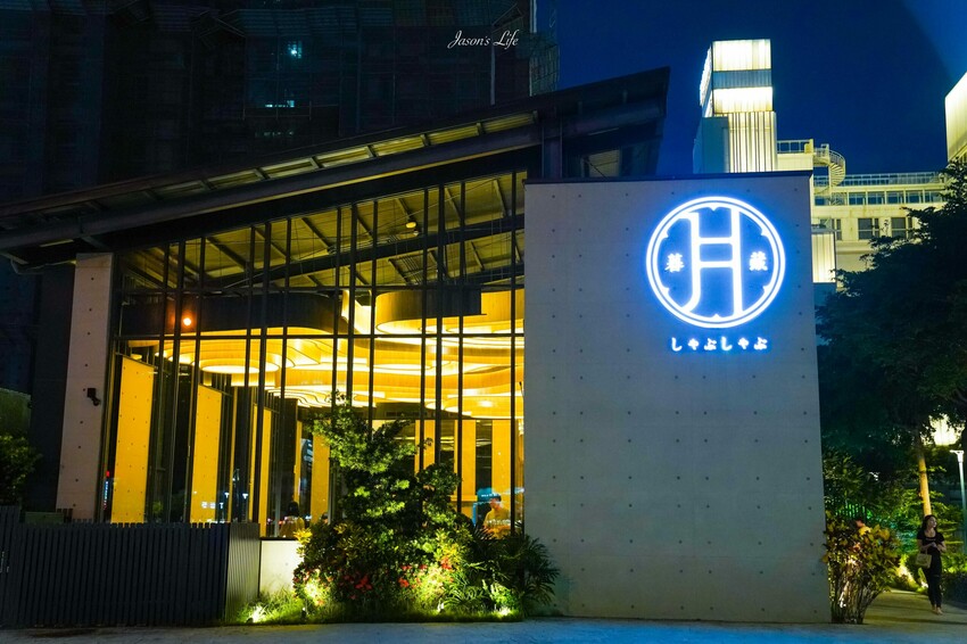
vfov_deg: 31.2
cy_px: 322
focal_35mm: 43
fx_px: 1155
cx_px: 484
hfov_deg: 45.4
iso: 4000
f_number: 3.2
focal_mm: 43
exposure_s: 1/50
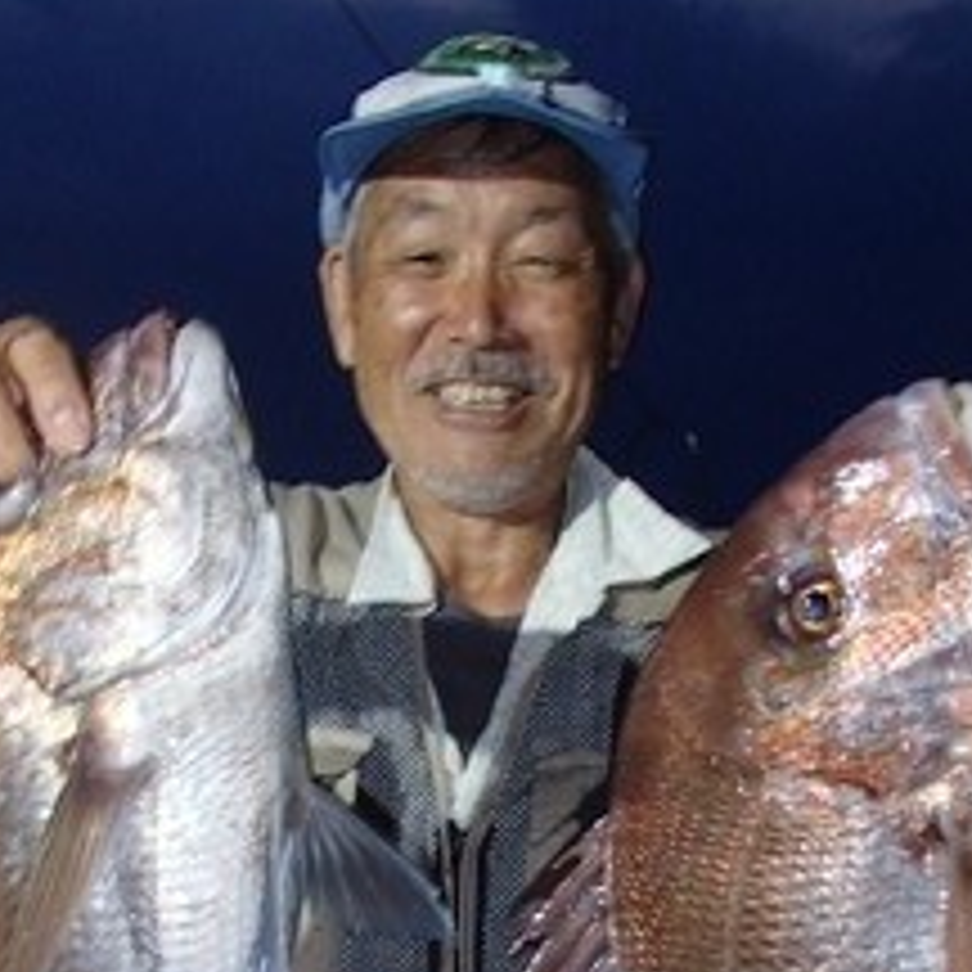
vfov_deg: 29.6
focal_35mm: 55
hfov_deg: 31.1
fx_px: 1747
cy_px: 896
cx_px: 468
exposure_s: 1/30
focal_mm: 5
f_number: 3.9
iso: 400
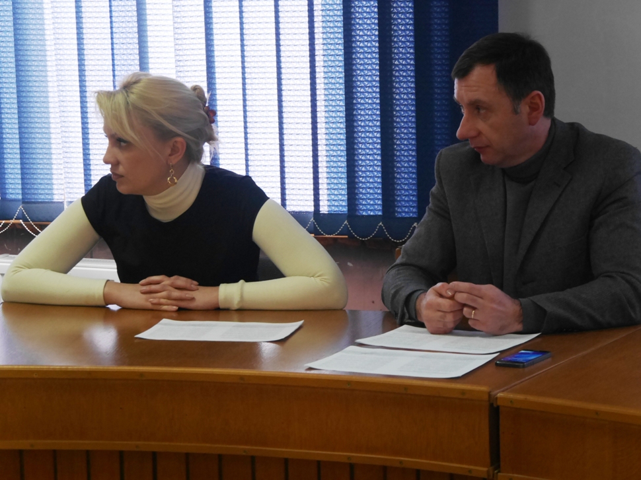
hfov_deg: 21.3
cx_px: 320
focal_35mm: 92
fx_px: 1703
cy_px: 240
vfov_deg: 16.1
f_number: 4.9
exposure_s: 1/100
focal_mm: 46
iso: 1250
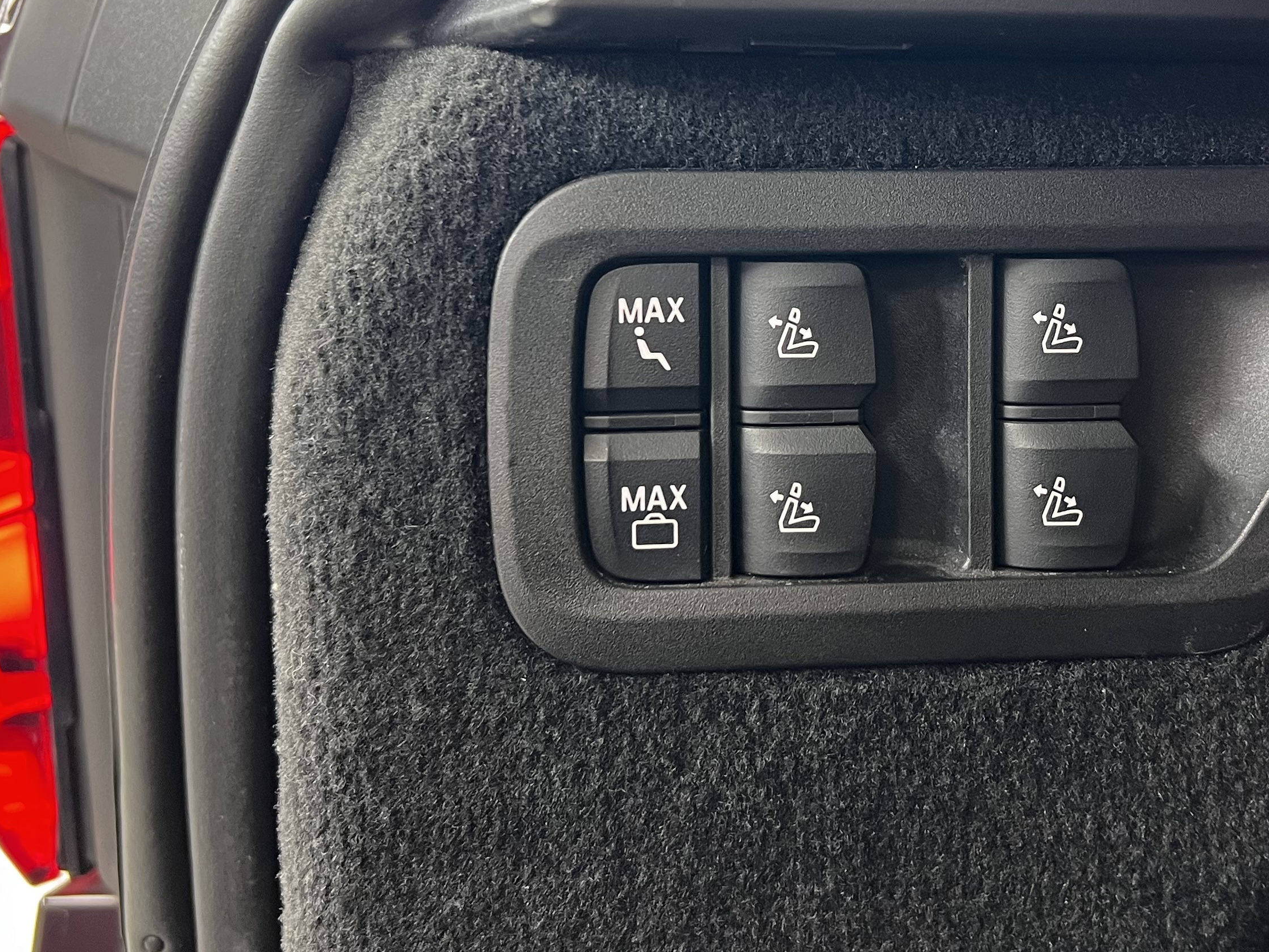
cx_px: 800
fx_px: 1723
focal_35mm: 47
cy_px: 269
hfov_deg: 40.1
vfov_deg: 30.5
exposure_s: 1/50
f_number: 1.5
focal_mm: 5.7
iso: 250
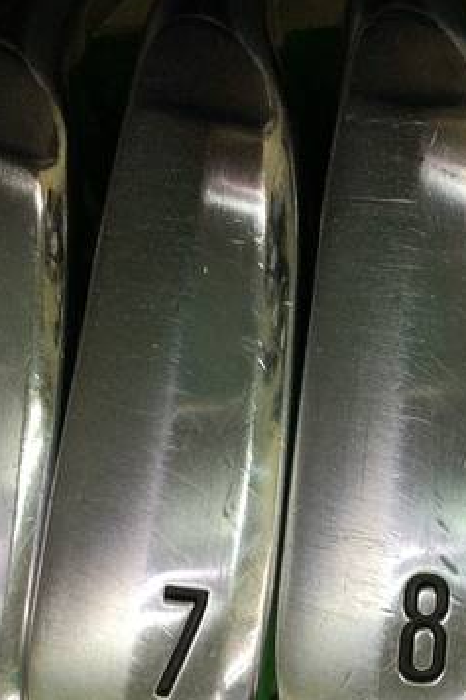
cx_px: 431
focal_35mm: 58
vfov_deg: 34.3
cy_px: 452
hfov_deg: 22.7
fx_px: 1127
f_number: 2.4
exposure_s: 1/40
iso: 32
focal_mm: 3.3
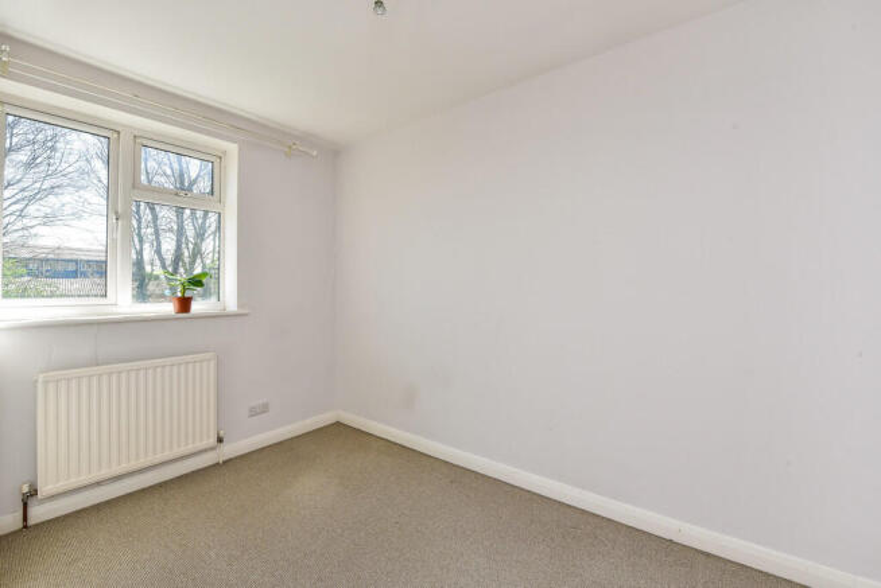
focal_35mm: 14
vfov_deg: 81.3
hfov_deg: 104.2
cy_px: 294
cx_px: 440
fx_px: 343
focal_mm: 14
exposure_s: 1/160
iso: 640
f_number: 9
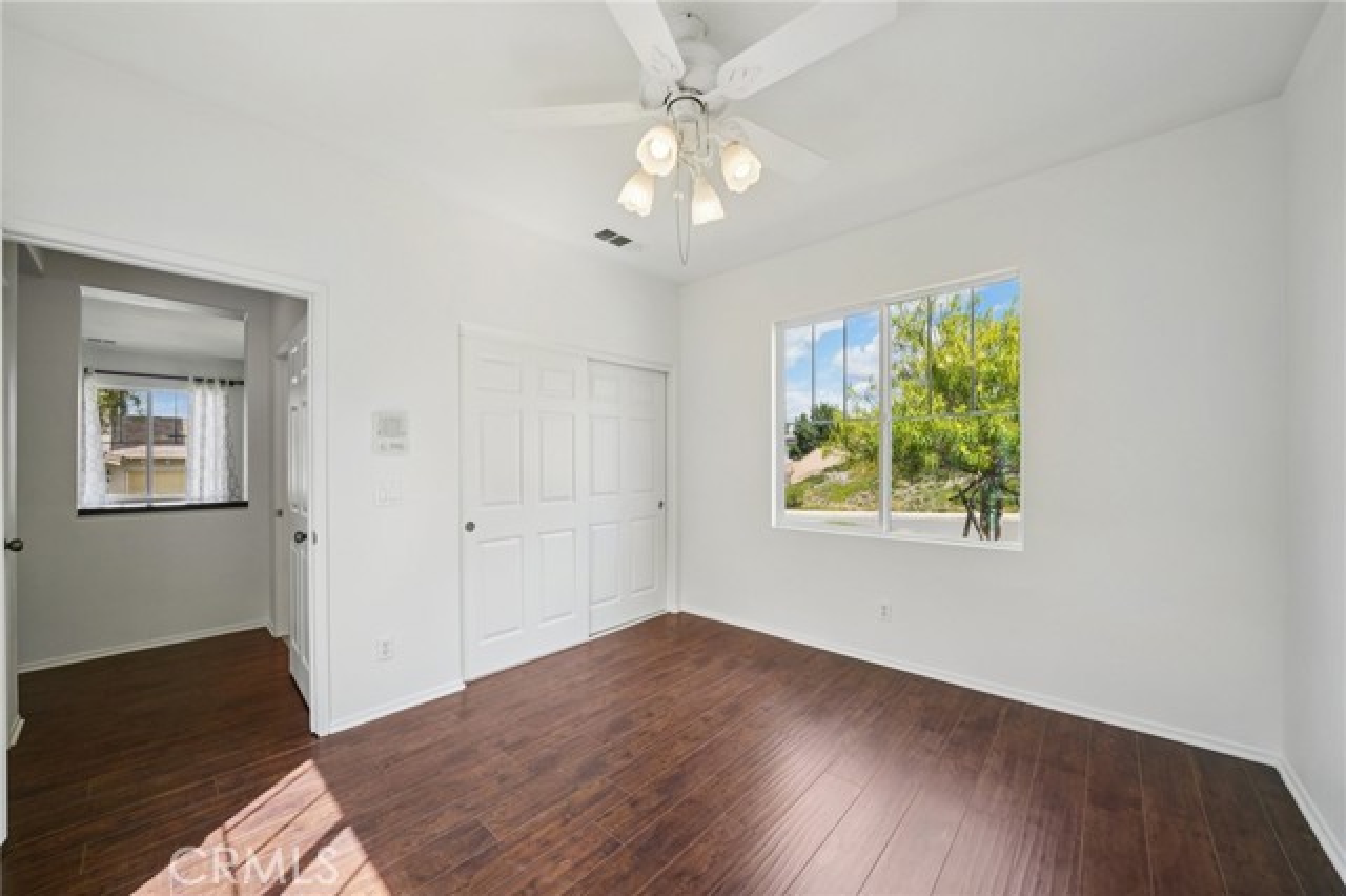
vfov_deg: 89.9
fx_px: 448
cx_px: 673
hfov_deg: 112.6
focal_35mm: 12
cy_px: 448
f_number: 8
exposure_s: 1/30
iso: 100
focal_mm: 12
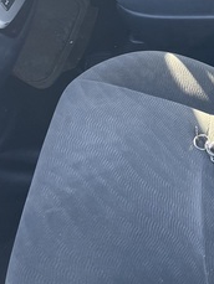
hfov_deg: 20.8
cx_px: 225
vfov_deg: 25.4
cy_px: -66
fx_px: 560
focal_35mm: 68
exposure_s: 1/121
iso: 125
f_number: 1.6
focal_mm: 5.1
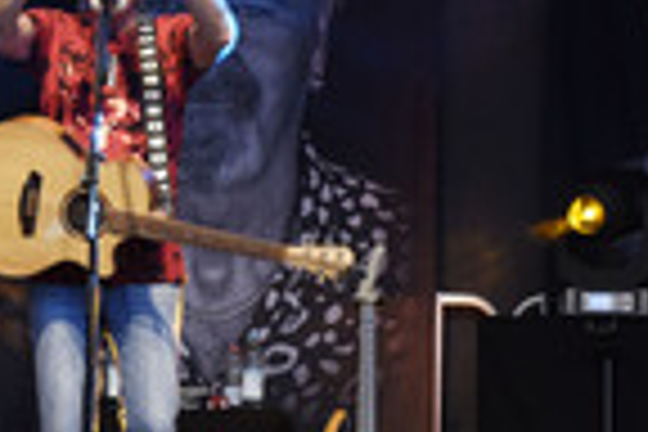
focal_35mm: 267
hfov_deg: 7.7
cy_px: 27
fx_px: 4806
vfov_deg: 5.1
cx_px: 200
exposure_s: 1/125
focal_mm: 85
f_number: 6.3
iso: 1000
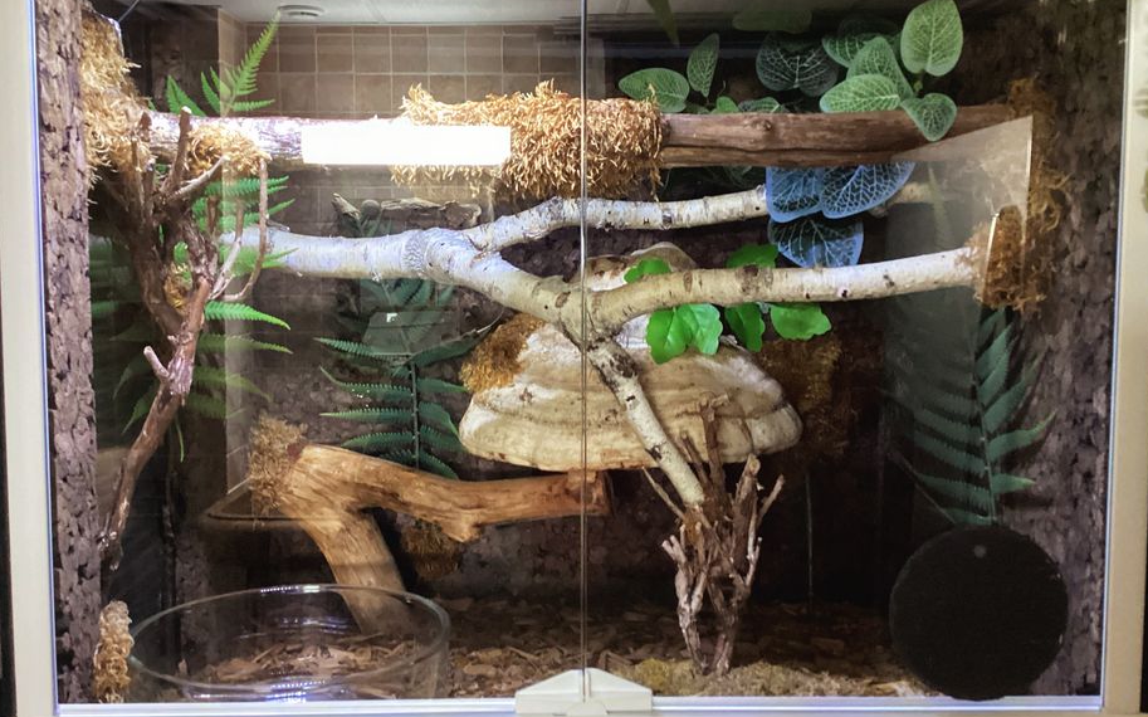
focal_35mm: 36
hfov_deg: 54.0
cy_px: 321
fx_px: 1126
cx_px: 567
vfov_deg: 35.3
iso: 400
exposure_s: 1/25
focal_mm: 3.3
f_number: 2.4
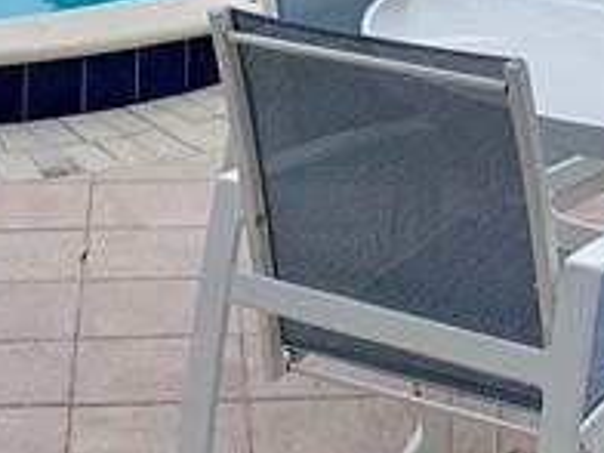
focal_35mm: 136
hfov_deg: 14.4
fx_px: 2373
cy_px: -431
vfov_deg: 10.1
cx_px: 552
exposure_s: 1/594
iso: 25
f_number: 1.8
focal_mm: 4.25
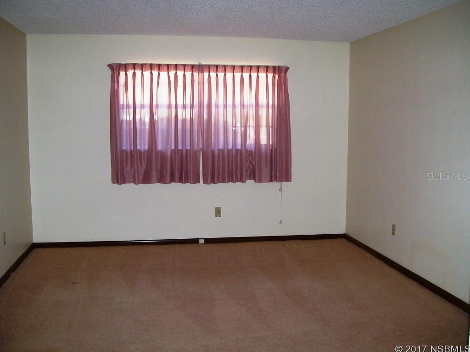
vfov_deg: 39.7
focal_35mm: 36
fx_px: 489
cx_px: 235
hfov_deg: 51.4
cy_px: 176
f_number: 2.7
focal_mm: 6
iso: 80
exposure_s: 1/64
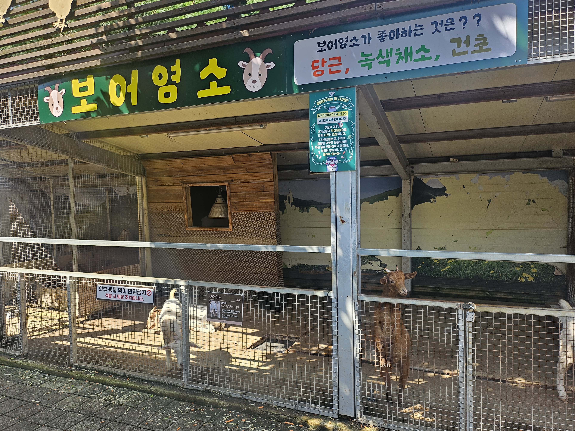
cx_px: 292
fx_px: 415
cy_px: 217
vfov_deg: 54.9
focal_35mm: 25
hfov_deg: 69.4
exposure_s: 1/480
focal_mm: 5
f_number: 1.8
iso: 50
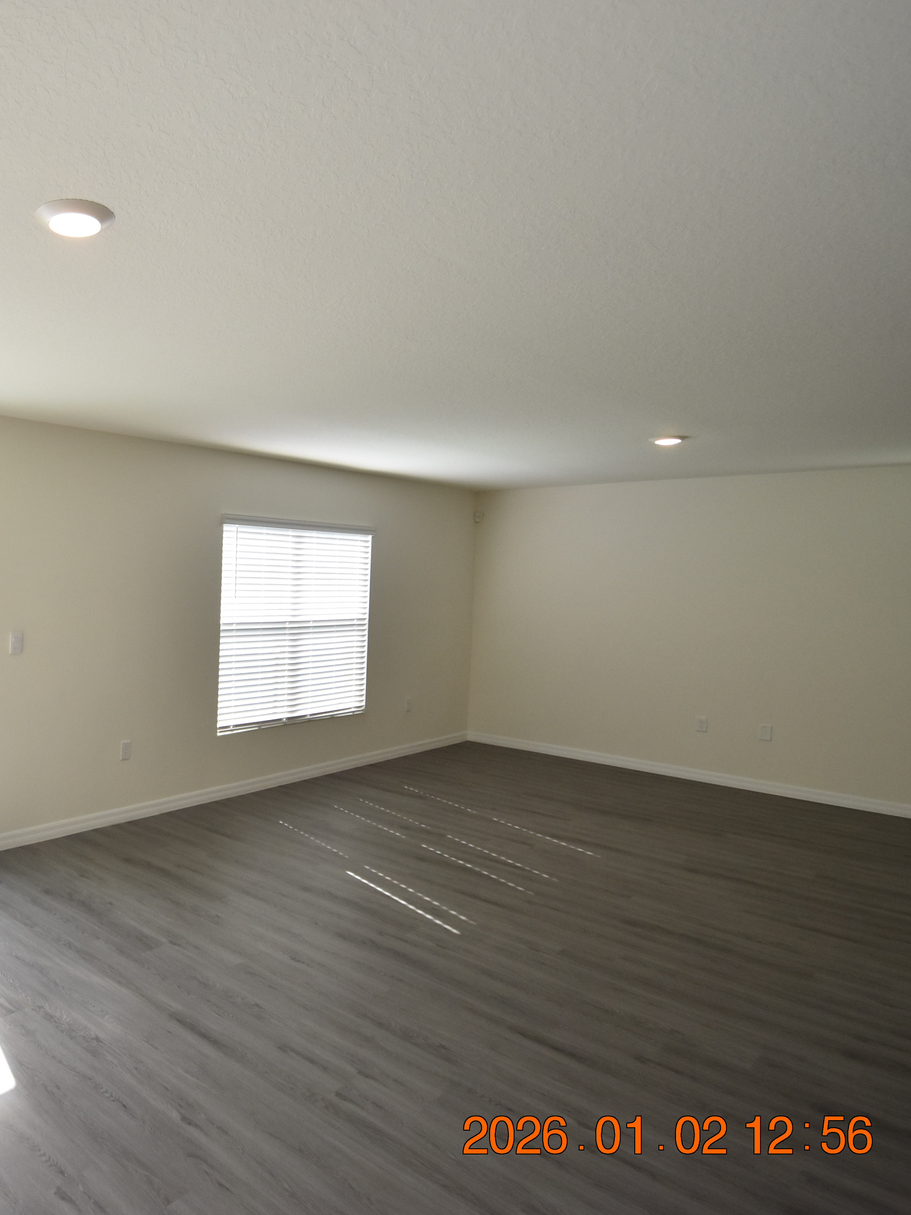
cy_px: 611
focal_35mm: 22
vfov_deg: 76.4
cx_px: 122
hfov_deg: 54.6
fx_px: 772
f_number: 3.5
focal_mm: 10
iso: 800
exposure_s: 1/750
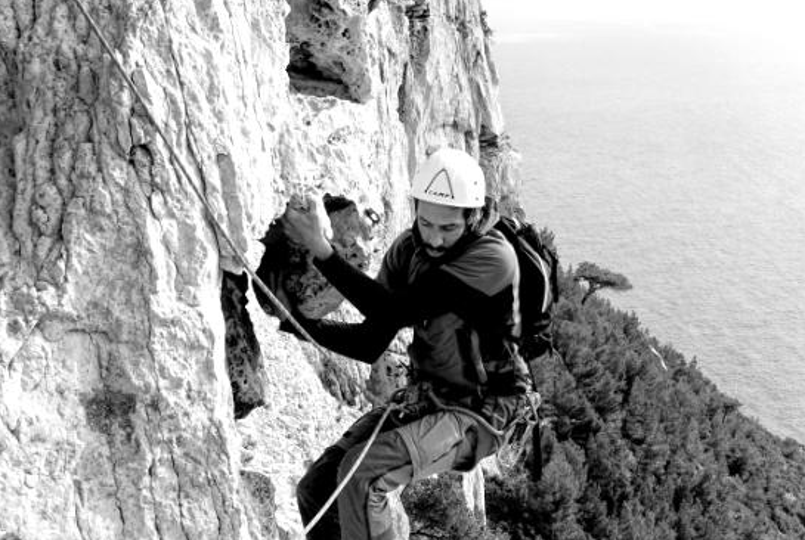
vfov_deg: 30.5
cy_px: 345
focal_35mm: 44
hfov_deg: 43.3
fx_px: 986
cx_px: 579
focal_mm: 8.8
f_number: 6.3
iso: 200
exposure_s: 1/640
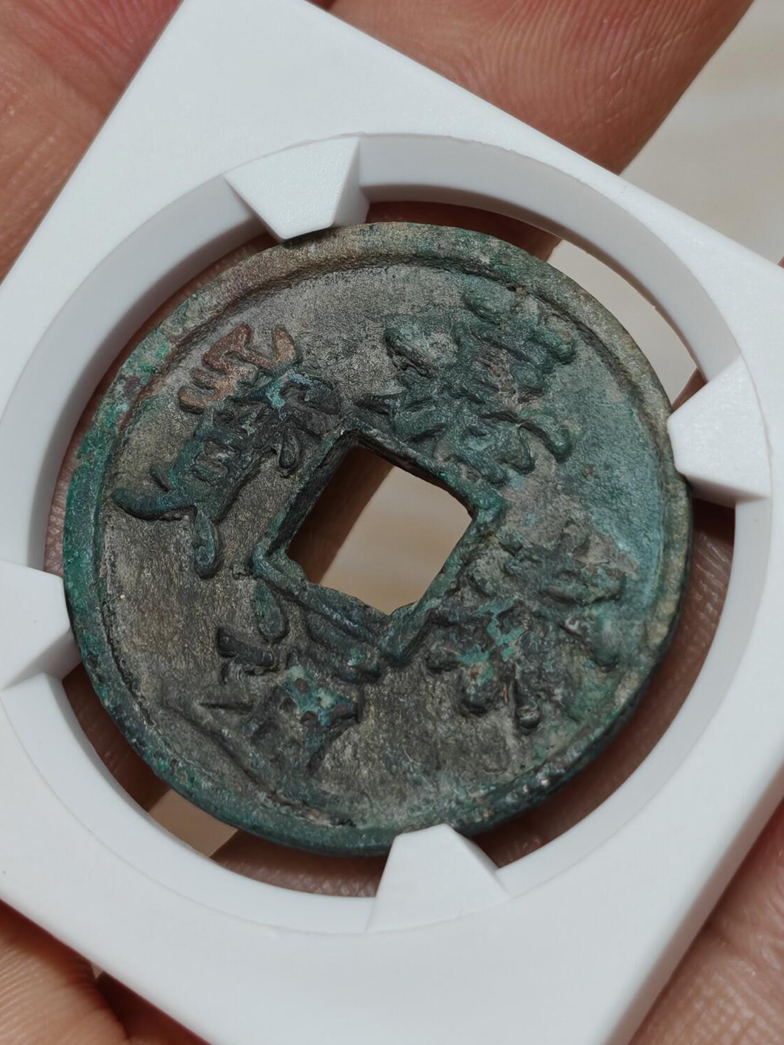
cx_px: 400
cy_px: 585
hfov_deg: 12.9
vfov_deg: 17.1
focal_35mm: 115
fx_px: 3473
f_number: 1.6
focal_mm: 7.62
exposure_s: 1/100
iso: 50
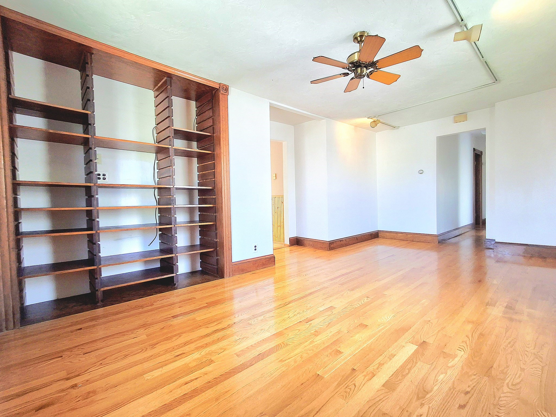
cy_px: 208
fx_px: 257
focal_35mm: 16
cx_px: 278
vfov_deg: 78.1
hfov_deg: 94.5
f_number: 2.2
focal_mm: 1.64
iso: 80
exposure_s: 1/40
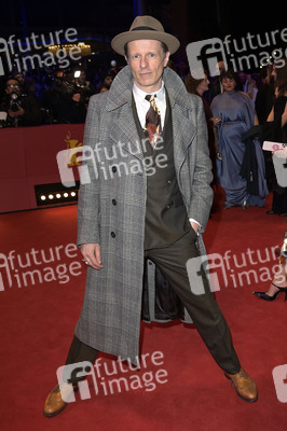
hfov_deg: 41.0
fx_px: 383
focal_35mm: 32
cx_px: 144
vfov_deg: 58.8
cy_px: 216
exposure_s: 1/250
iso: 800
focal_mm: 32
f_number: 5
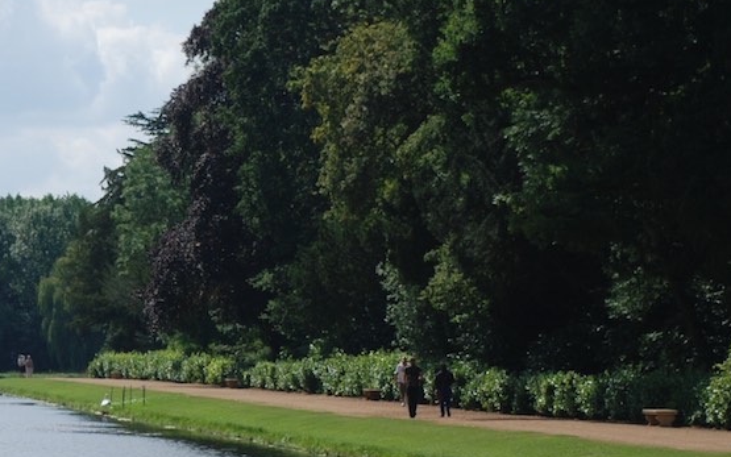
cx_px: -182
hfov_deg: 8.6
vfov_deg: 5.5
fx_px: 4782
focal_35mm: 240
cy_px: 481
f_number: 5.3
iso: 100
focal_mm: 58
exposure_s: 1/640
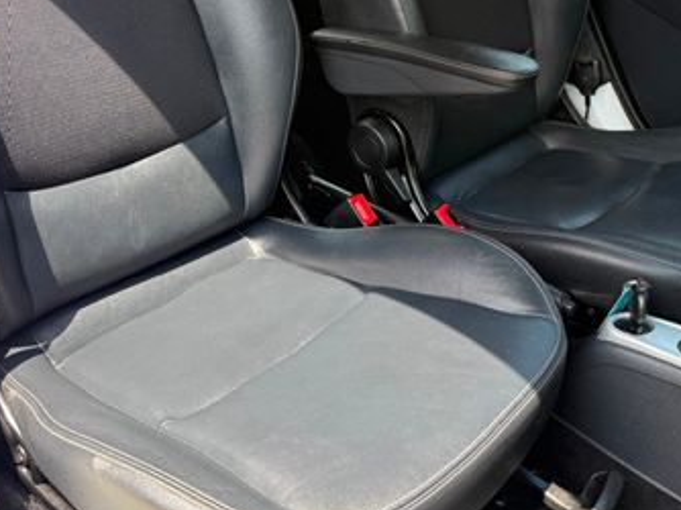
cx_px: 428
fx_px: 904
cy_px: 63
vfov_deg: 30.3
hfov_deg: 41.0
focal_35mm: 46
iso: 100
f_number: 1.78
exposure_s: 1/456
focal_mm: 6.76
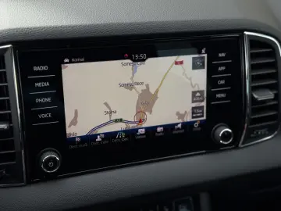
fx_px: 390
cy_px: 106
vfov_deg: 30.3
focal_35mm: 48
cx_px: 140
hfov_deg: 39.7
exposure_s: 1/1377
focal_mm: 6.76
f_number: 1.78
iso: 64
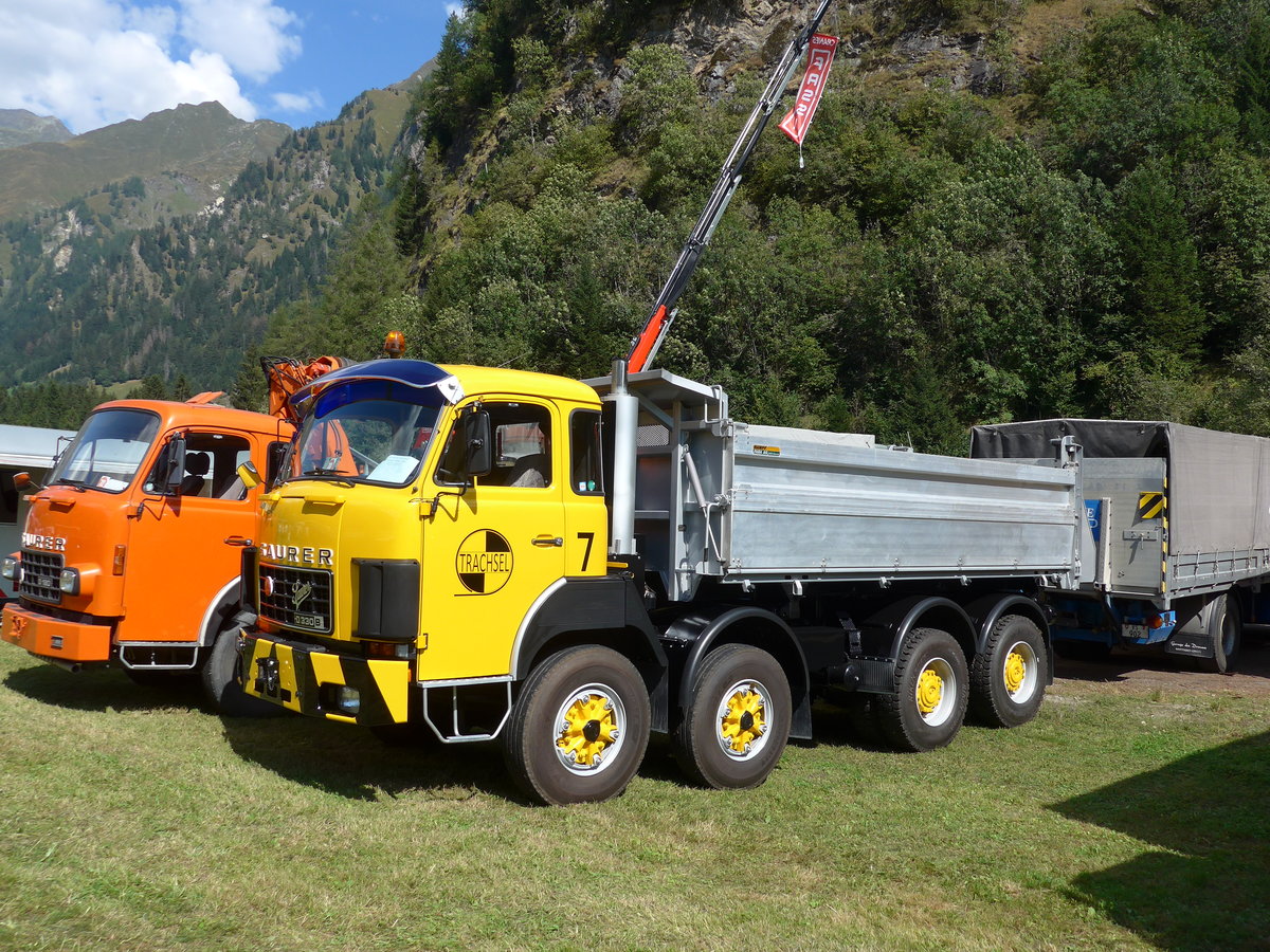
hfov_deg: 61.7
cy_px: 476
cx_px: 635
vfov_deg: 48.2
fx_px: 1064
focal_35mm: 29
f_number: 2.8
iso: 80
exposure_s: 1/1300
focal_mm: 6
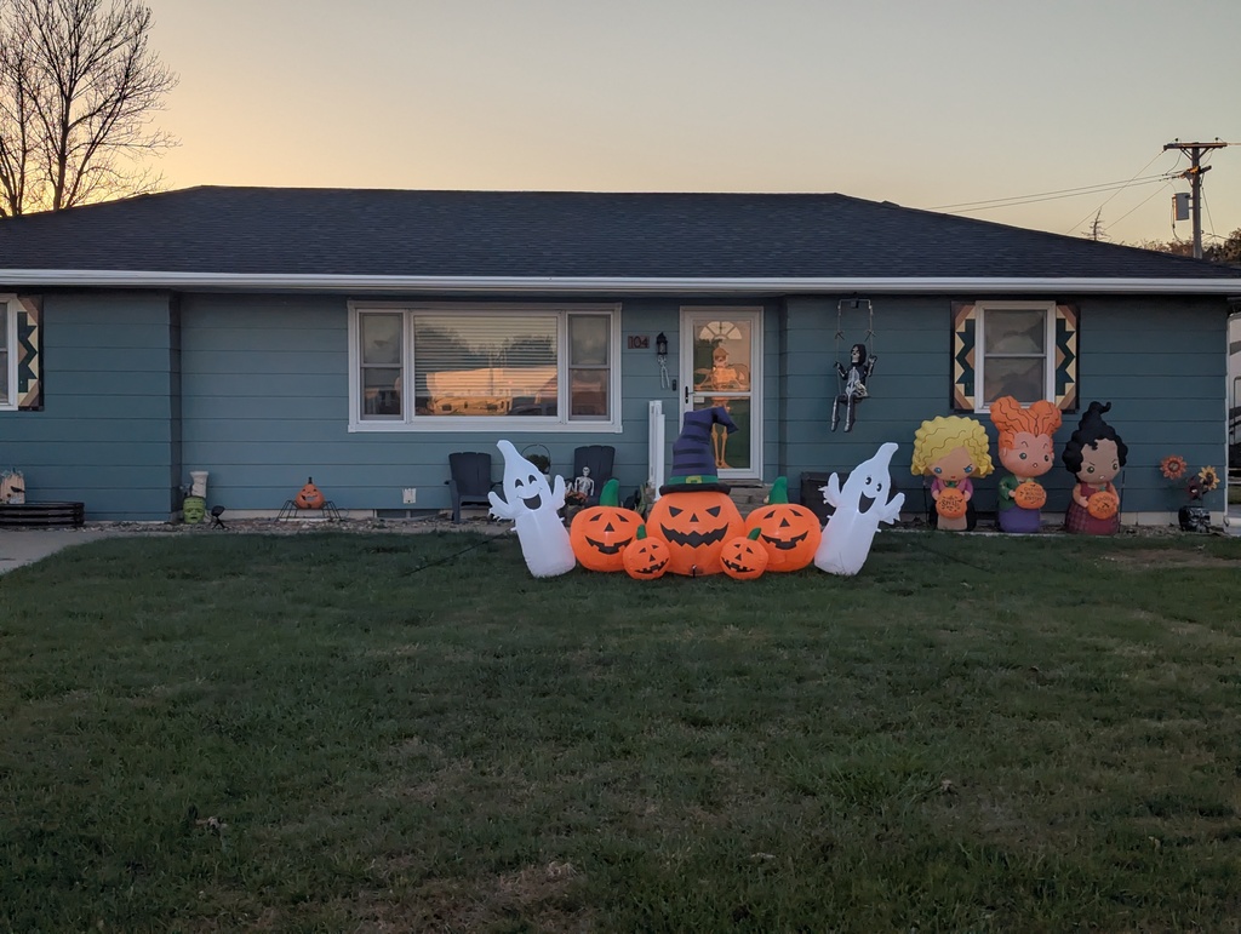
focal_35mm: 48
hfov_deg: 39.6
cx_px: 620
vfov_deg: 30.3
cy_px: 467
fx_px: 1723
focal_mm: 6.81
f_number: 1.85
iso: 48
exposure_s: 1/1041
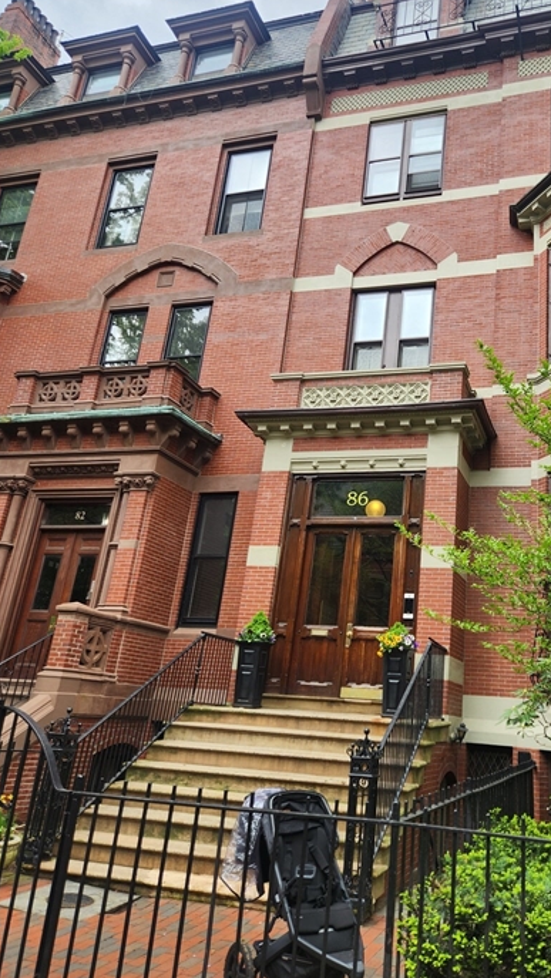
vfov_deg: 67.8
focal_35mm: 28
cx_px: 394
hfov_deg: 40.7
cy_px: 457
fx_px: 726
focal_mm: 5.4
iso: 20
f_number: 1.8
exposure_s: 1/223
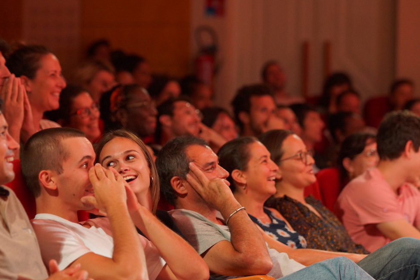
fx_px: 1884
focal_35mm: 162
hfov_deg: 12.7
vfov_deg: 8.5
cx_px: 205
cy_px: 142
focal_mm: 105
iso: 1600
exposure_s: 1/30
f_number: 2.8
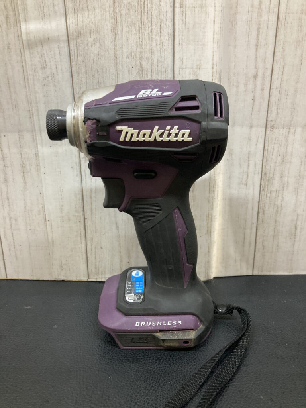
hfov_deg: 49.7
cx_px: 153
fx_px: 330
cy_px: 204
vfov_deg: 63.4
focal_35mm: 28
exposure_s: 1/33
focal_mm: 3.99
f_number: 1.8
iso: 250
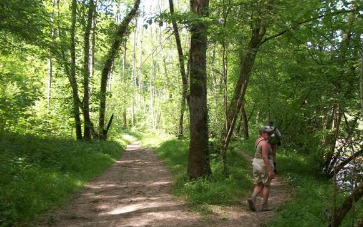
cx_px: 184
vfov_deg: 36.2
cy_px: 127
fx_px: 346
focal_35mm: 35
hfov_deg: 55.3
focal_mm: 5.7
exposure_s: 1/125
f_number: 2.9
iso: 80
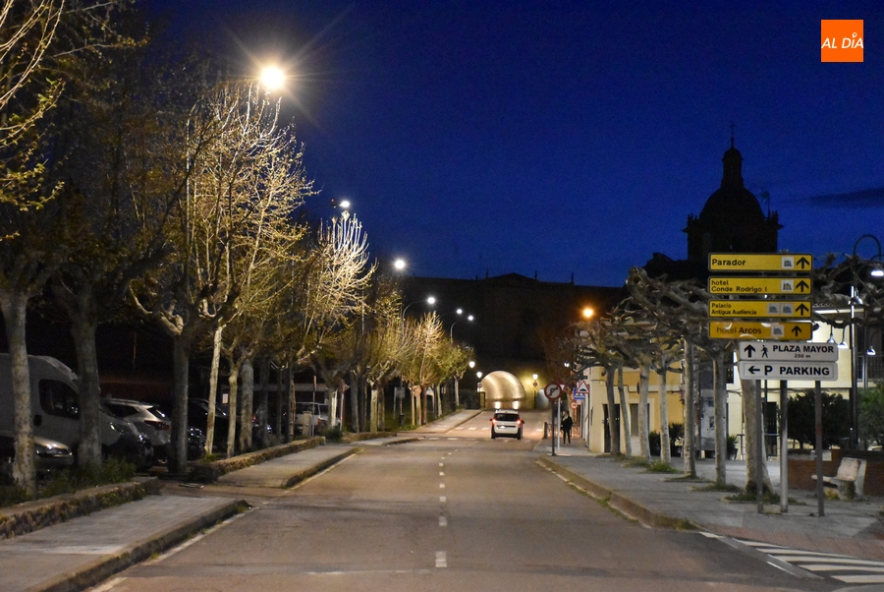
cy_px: 296
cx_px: 442
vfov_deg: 17.5
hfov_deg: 26.0
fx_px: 1917
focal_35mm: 78
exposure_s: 1/50
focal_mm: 52
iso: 12800
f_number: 4.8
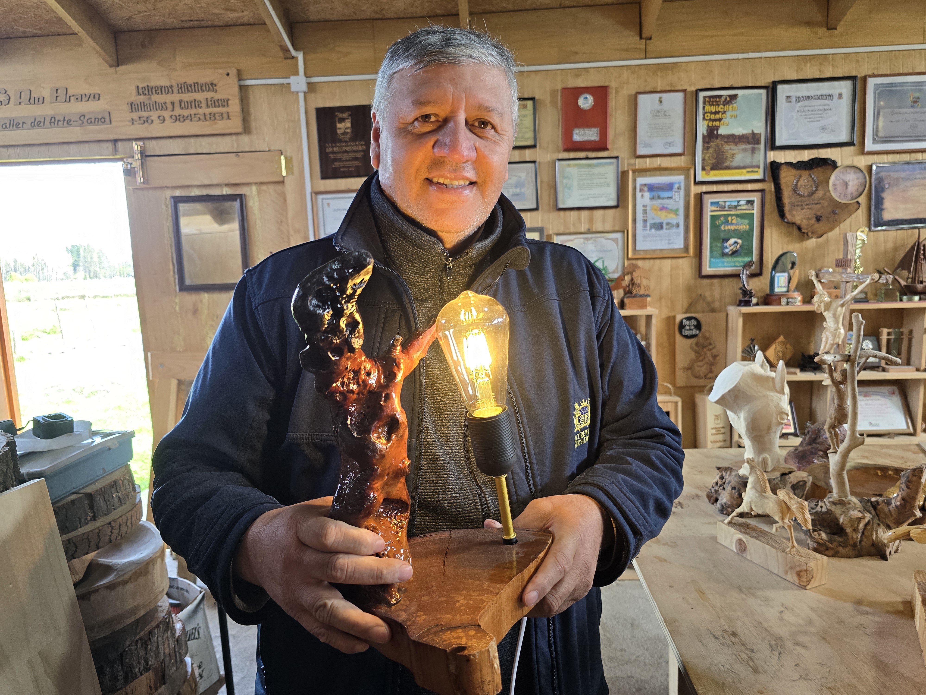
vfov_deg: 58.9
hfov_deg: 73.9
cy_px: 348
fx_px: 615
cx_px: 463
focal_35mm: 23
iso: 125
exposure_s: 1/100
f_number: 1.7
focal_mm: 6.3
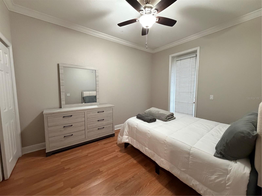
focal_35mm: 14
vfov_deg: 85.7
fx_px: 106
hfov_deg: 102.1
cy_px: 98
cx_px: 131
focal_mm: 2.22
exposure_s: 1/60
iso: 640
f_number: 2.2
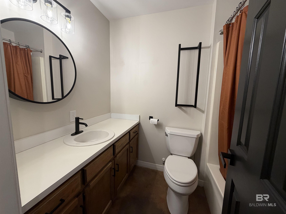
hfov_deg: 102.1
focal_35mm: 14
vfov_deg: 85.7
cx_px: 143
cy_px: 107
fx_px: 116
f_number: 2.2
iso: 160
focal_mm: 2.22
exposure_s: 1/60
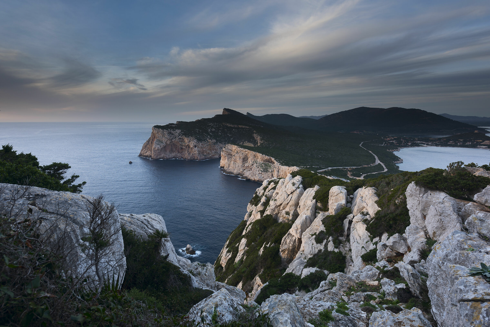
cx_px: 245
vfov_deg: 67.4
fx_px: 245
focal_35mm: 18
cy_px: 164
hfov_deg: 90.0
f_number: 9
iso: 64
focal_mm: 18
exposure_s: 1/6
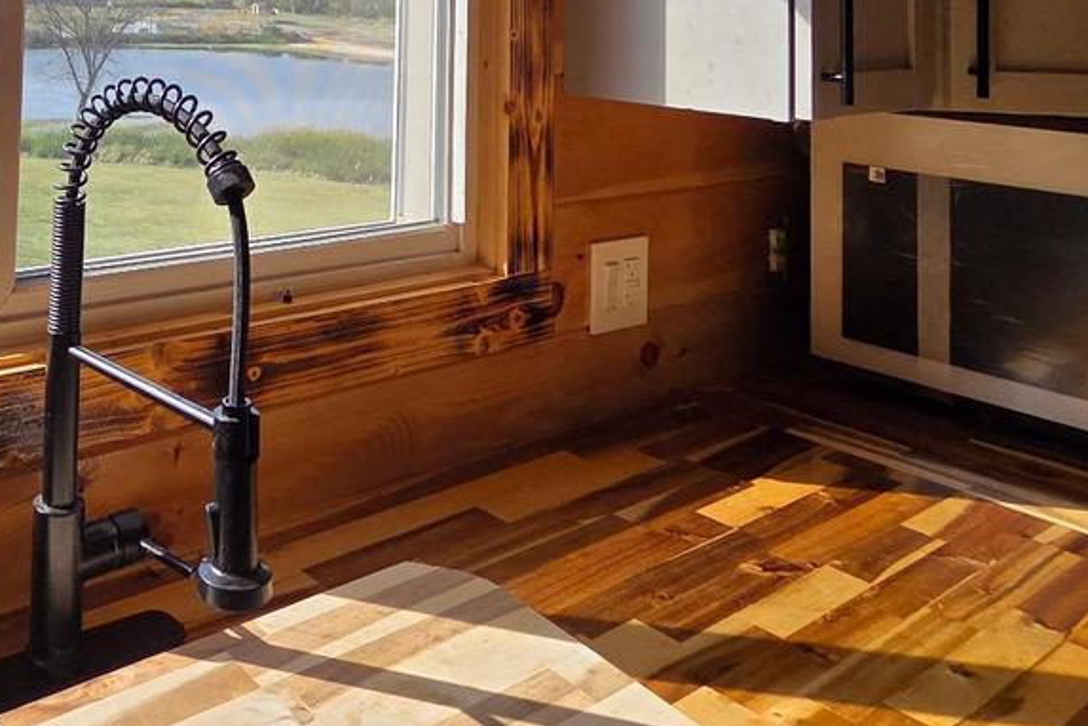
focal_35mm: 34
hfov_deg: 50.8
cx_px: 154
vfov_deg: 33.5
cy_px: -86
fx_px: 1027
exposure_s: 1/2000
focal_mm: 2.2
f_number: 2.2
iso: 100
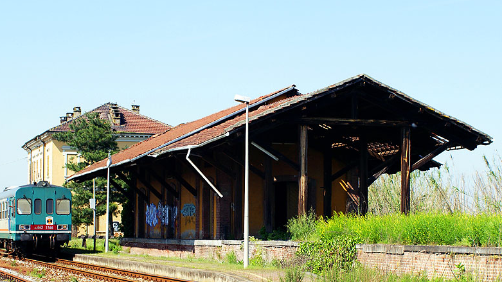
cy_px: 184
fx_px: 1234
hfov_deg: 23.0
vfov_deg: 13.0
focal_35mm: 93
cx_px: 212
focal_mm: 45
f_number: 5.6
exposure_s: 1/640
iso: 200
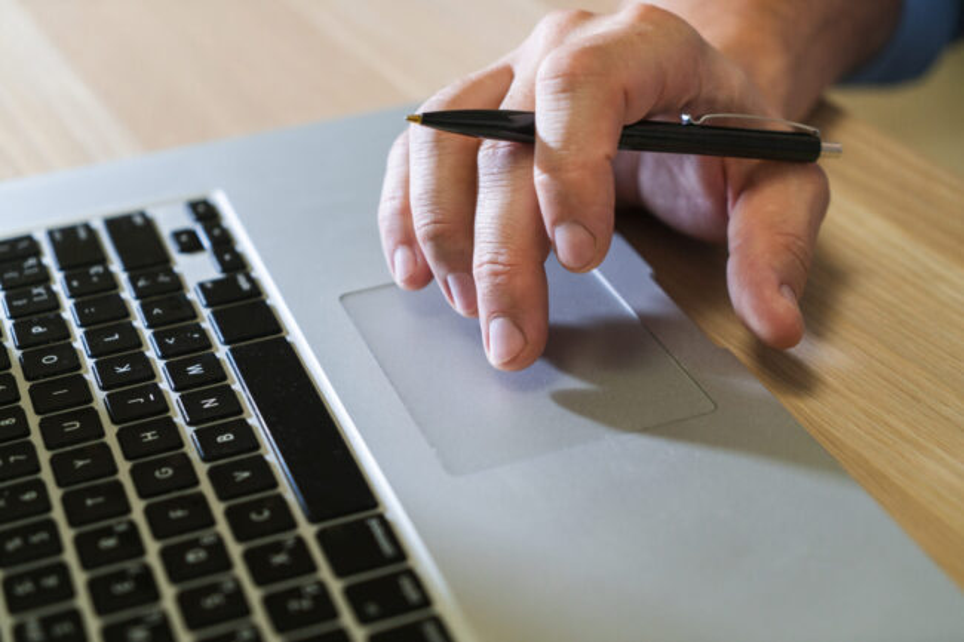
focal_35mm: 68
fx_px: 1820
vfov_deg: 20.0
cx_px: 482
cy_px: 321
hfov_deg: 29.7
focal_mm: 68
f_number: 4
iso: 640
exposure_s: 1/60
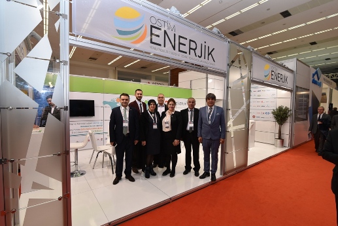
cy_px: 113
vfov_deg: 67.4
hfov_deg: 90.0
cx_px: 169
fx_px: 169
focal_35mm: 18
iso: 500
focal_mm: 18
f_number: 5.6
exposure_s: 1/125
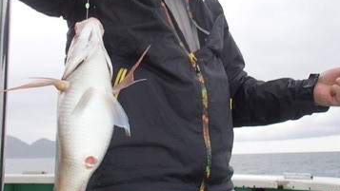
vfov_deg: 29.0
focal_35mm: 41
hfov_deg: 49.4
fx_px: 370
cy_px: 79
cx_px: 170
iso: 100
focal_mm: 5
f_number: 3.9
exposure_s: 1/80
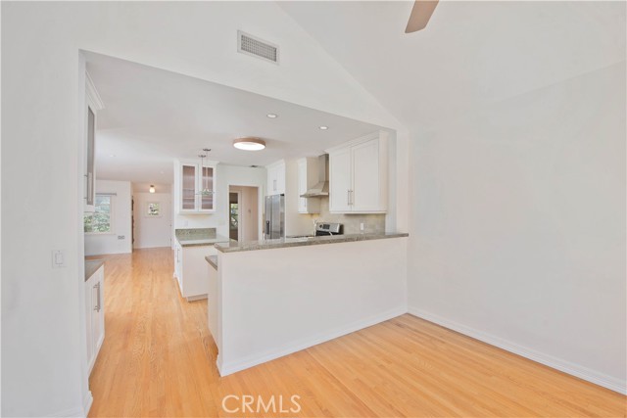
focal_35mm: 14
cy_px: 209
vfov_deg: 81.2
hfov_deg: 104.2
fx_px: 244
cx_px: 314
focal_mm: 14
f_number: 6.3
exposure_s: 1/160
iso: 400
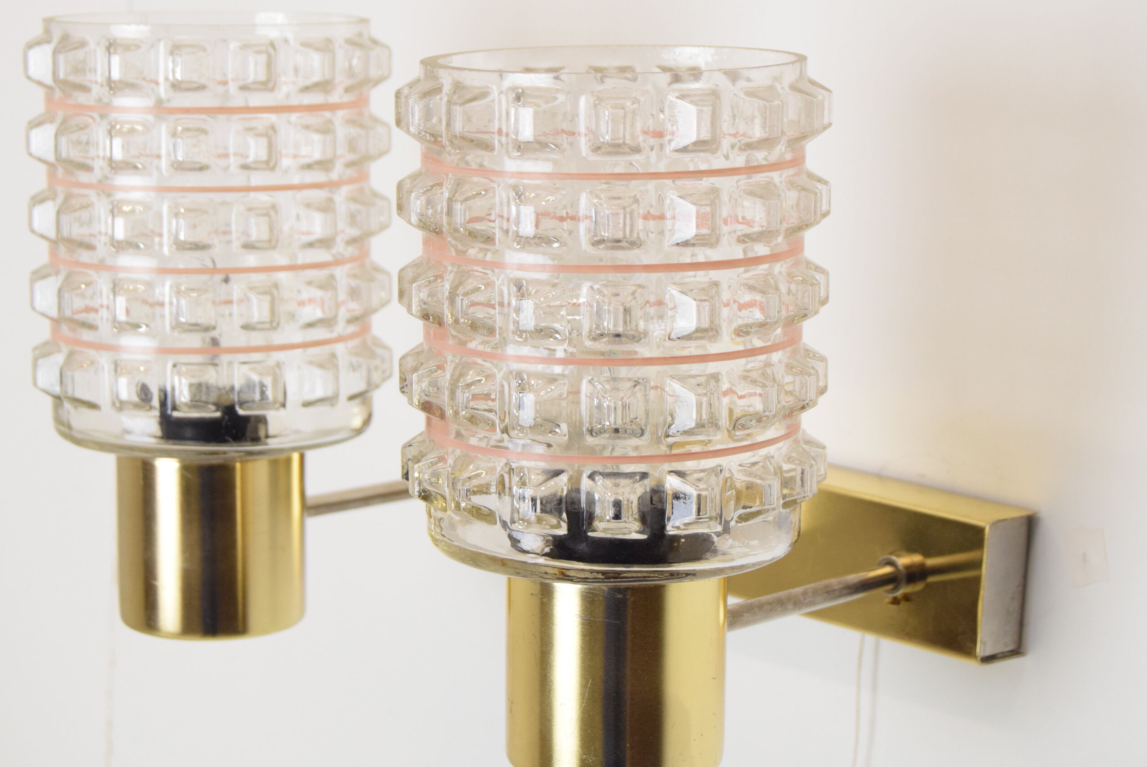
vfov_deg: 16.1
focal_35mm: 85
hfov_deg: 23.9
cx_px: 563
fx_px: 2710
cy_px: 370
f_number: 7.1
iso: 1600
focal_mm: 48
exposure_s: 1/200
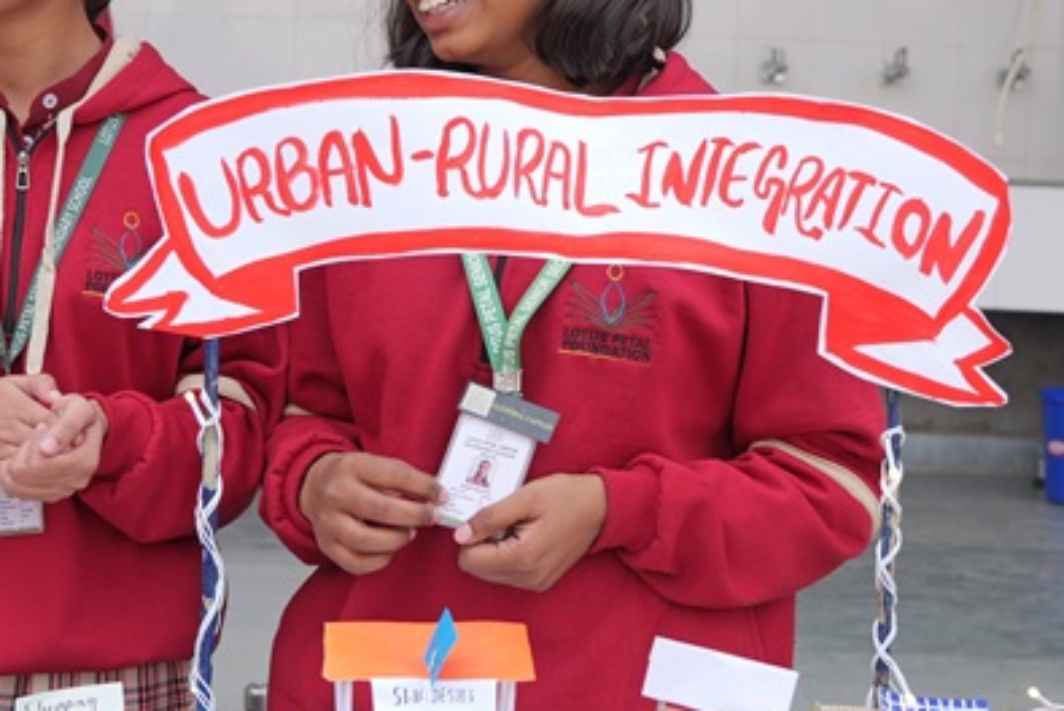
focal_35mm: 66
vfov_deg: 20.6
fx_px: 1952
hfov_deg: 30.5
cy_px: 393
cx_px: 523
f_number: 4
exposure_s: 1/125
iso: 100
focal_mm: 29
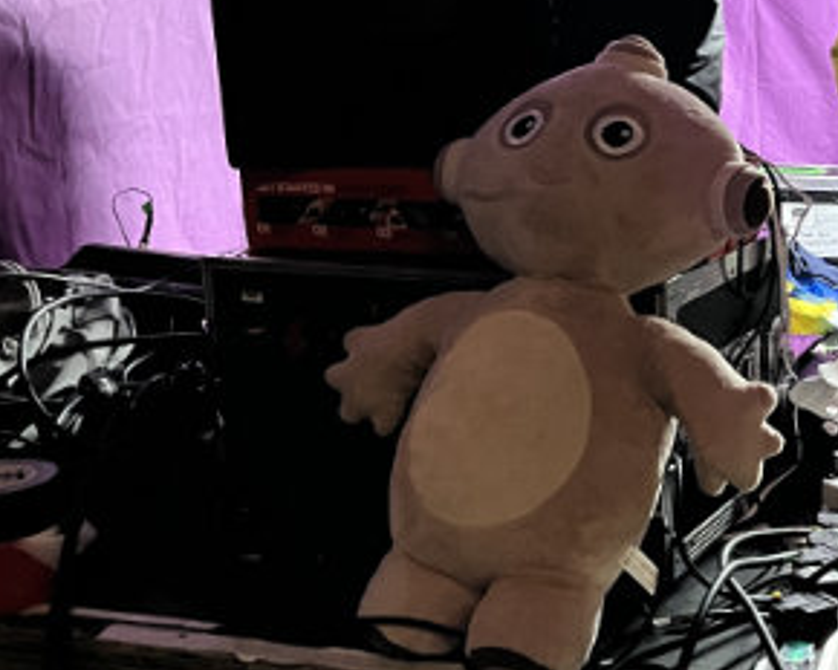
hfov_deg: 25.7
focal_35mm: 70
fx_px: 1736
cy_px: 289
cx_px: 850
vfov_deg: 21.8
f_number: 1.6
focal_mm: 5.1
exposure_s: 1/33
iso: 500
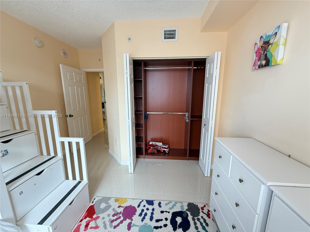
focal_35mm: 14
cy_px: 116
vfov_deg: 85.7
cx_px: 155
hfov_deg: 102.1
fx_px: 125
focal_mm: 2.22
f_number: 2.2
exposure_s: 1/95
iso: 400
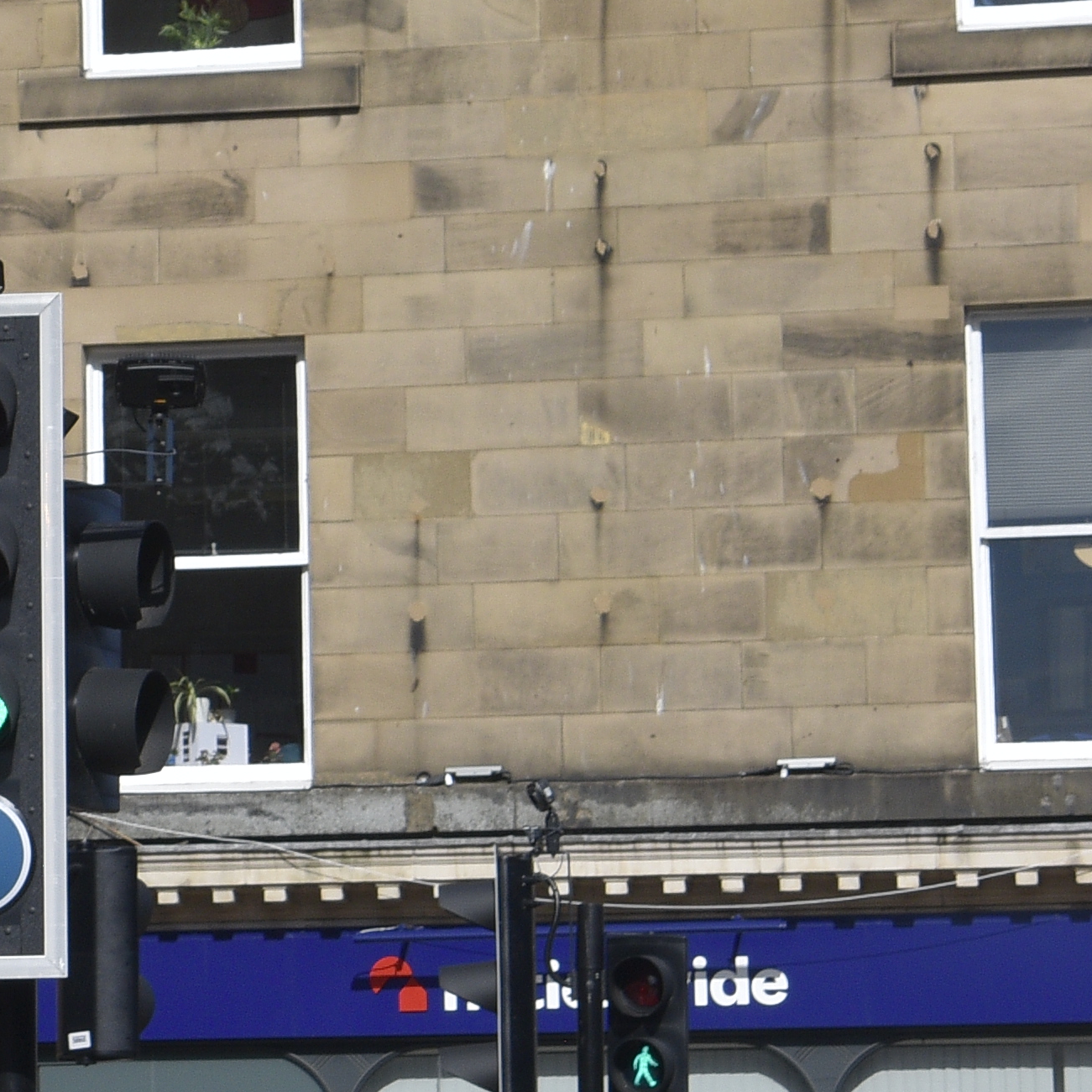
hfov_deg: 8.5
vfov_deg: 8.7
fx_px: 7209
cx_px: -323
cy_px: 376
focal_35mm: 202
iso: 160
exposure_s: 1/800
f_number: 10
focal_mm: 42
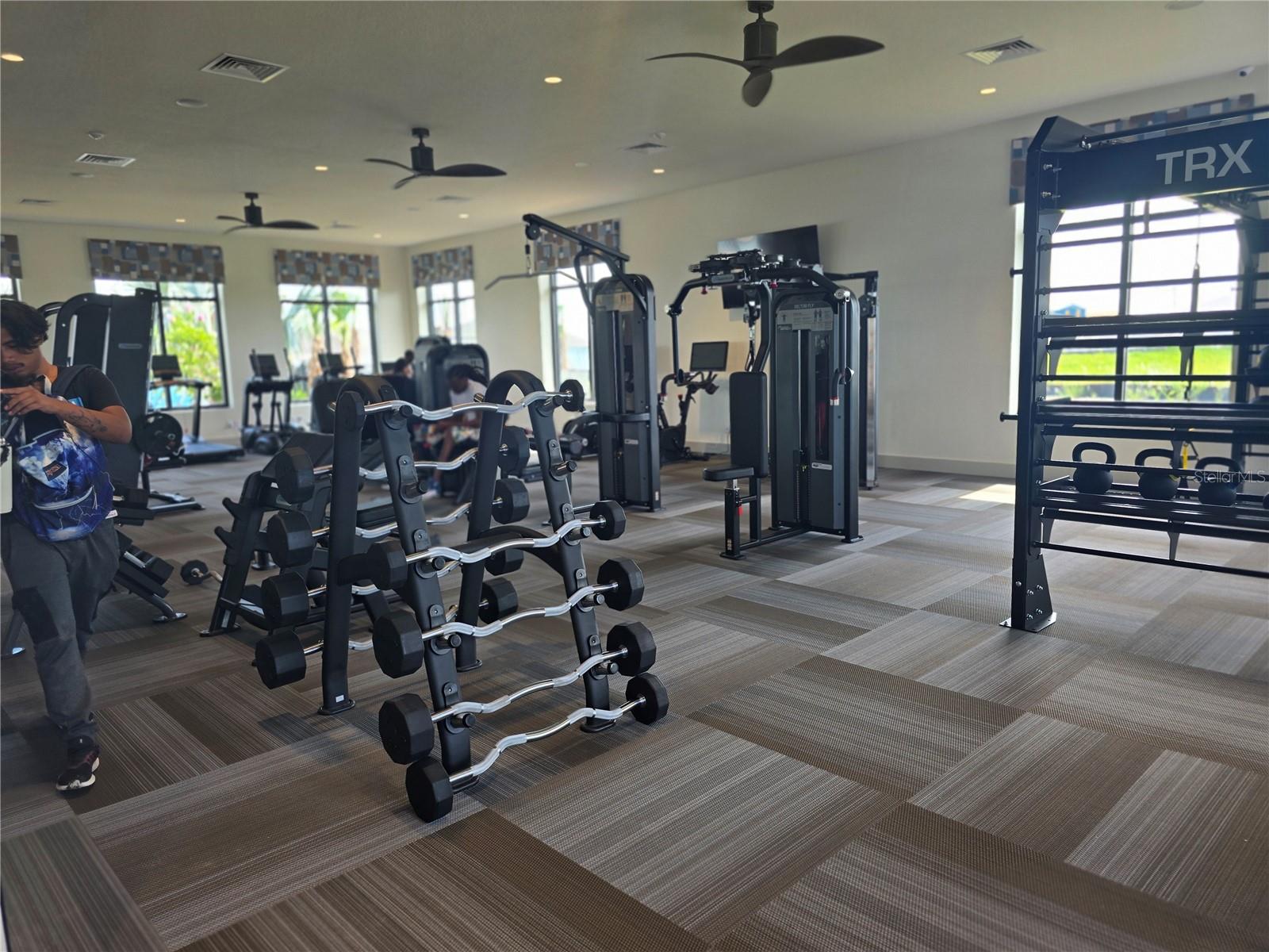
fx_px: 843
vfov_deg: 58.9
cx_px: 634
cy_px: 476
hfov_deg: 73.9
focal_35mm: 23
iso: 32
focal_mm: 6.3
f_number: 1.7
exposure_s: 1/120
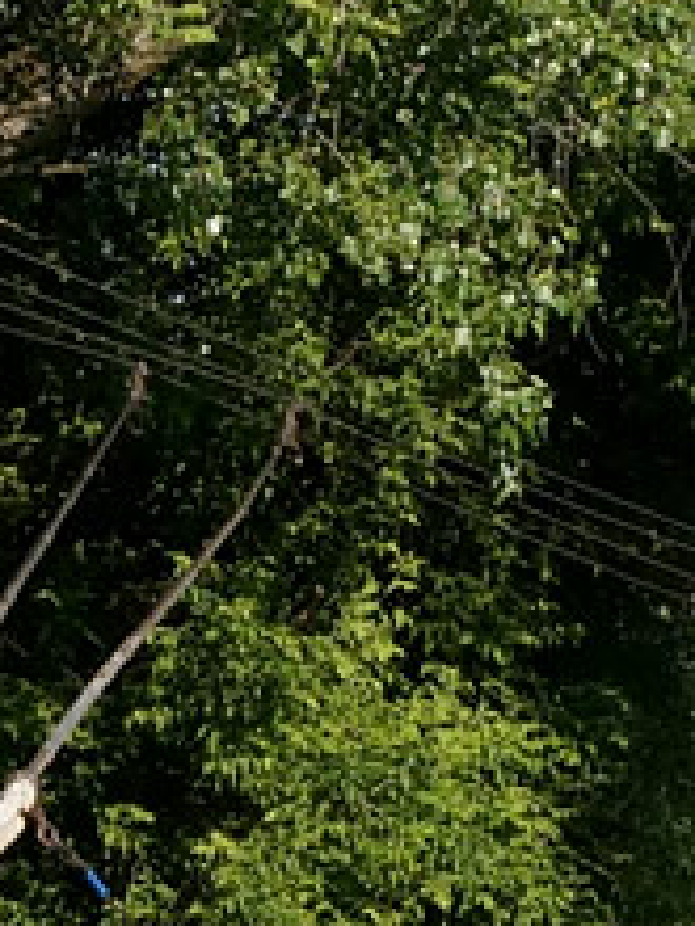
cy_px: 476
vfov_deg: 7.2
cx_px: -249
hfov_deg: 5.4
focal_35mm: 276
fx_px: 7378
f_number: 11
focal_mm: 35
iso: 400
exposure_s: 1/400
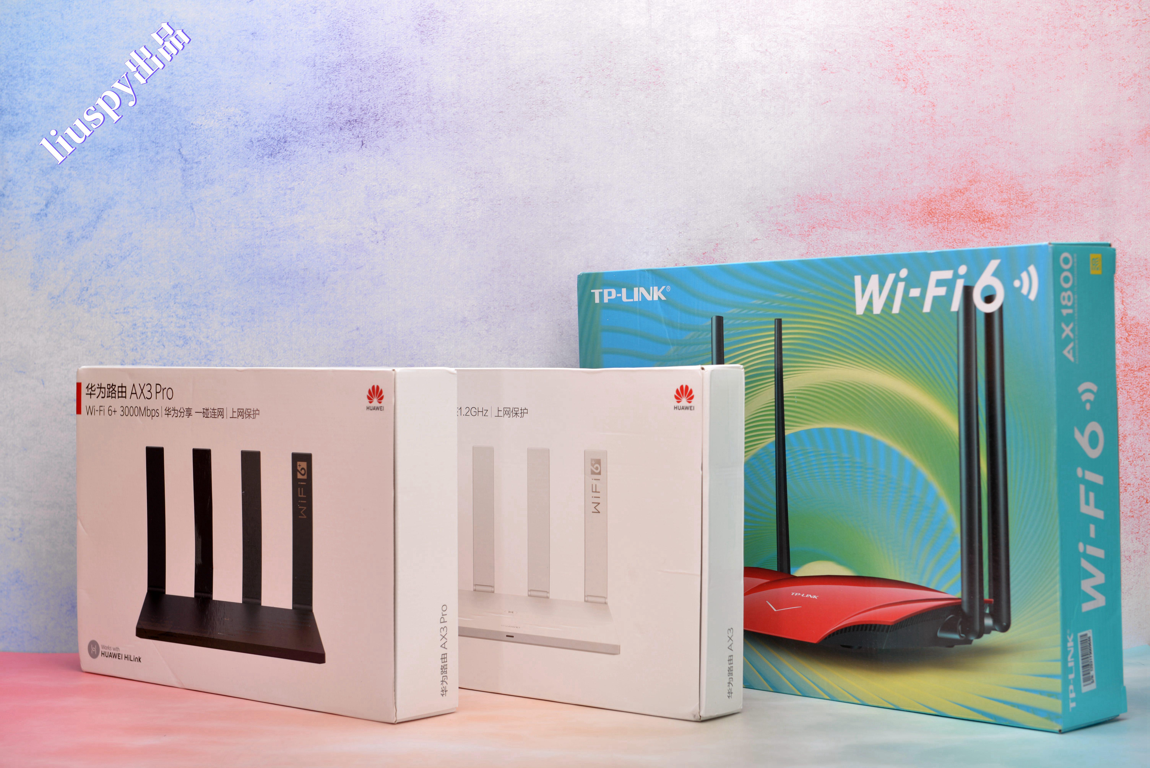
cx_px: 575
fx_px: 1981
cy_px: 384
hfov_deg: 32.4
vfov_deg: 21.9
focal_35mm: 62
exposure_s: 1/160
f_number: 8
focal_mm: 62
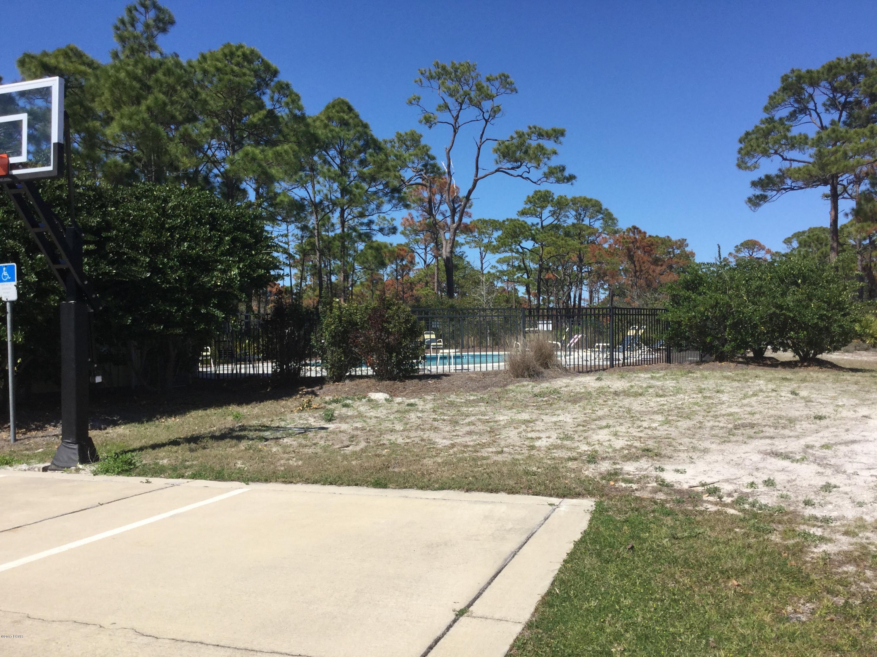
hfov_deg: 58.4
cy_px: 328
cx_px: 438
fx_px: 785
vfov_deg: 45.4
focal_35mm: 31
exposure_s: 1/1664
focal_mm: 3.3
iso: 25
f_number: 2.4
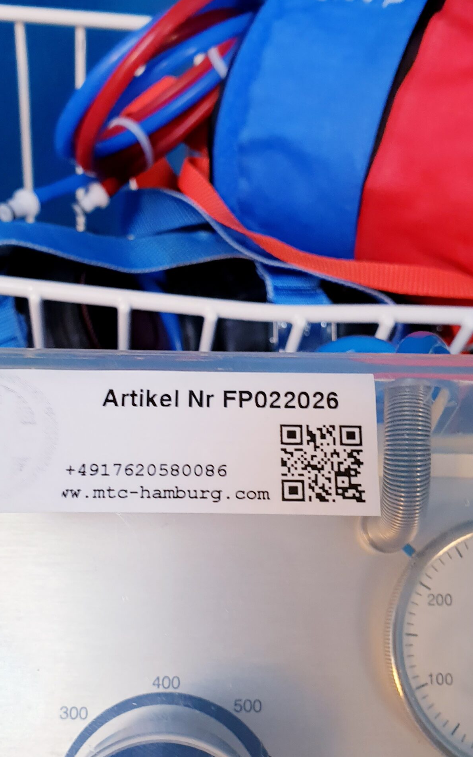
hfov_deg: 34.3
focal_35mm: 37
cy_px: 383
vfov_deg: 52.7
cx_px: 181
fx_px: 763
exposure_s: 1/50
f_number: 2.4
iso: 80
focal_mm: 4.3
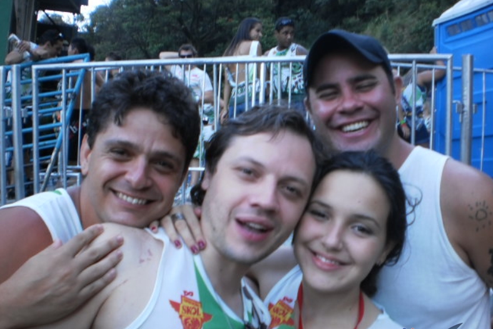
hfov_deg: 50.7
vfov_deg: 35.0
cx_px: 250
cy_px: 186
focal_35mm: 38
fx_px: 521
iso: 100
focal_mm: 6.3
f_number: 3.1
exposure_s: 1/30
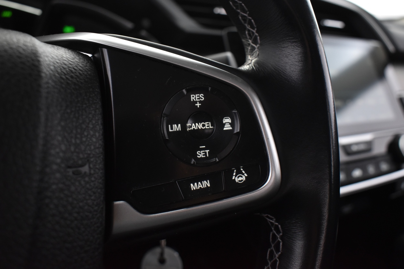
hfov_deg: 57.2
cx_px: 202
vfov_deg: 40.0
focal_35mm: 33
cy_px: 134
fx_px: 370
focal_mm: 22
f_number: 5.6
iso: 1250
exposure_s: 1/13
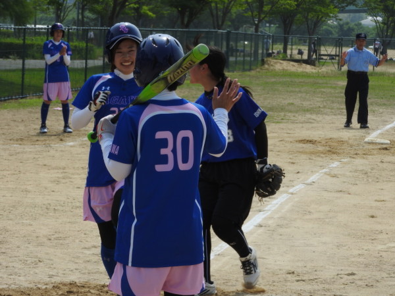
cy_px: 148
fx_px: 1940
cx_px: 198
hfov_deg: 11.6
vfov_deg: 8.7
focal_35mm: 170
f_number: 5.2
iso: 100
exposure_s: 1/640
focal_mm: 30.5
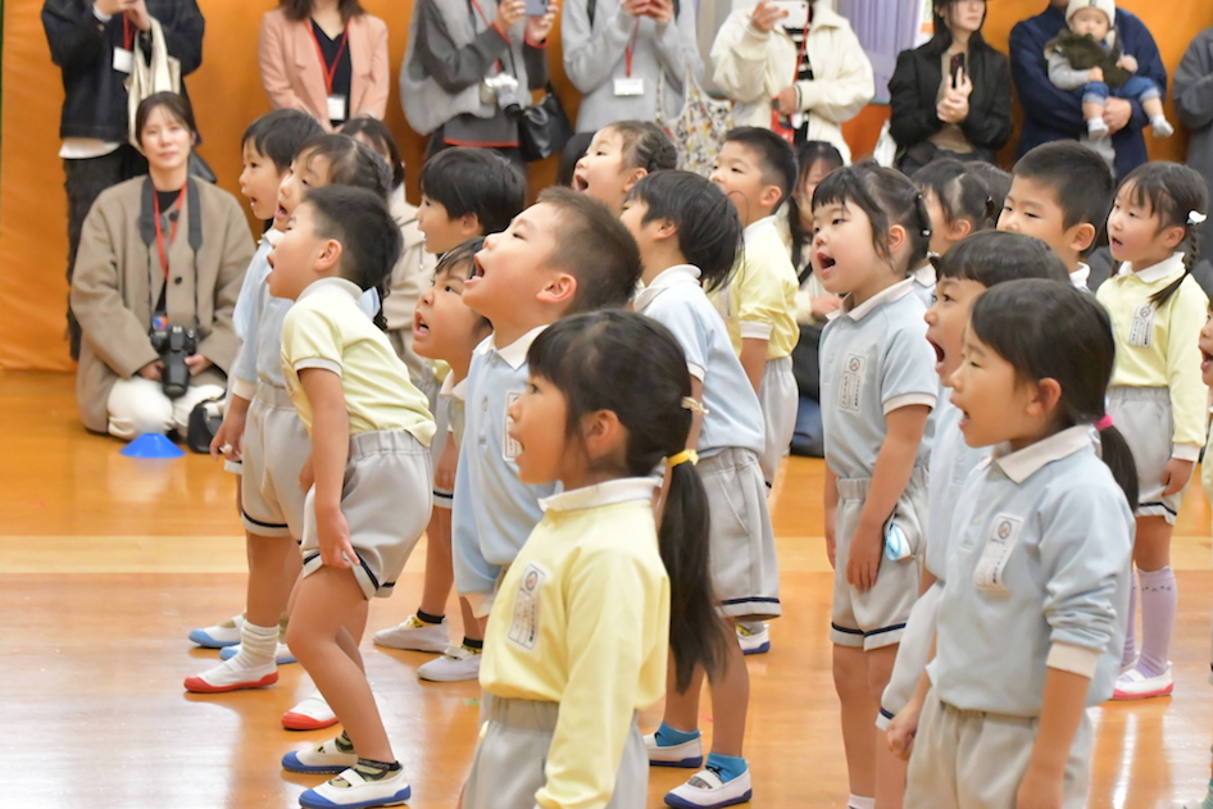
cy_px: 412
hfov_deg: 22.1
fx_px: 3100
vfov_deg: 14.9
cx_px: 600
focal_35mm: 92
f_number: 4.8
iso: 12800
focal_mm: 58
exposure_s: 1/320
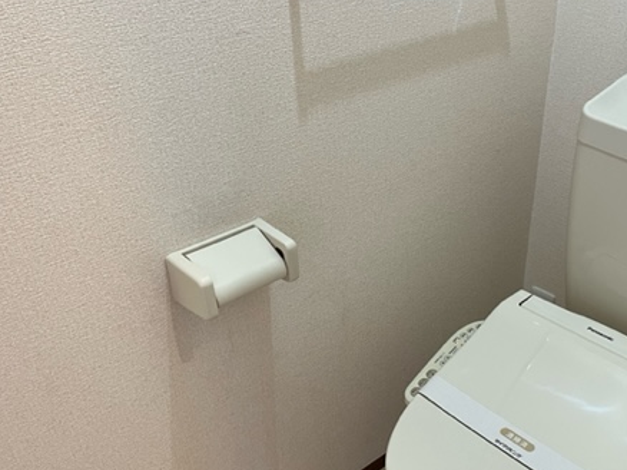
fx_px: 688
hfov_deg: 48.7
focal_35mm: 38
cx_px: 378
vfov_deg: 37.3
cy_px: 308
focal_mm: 5.1
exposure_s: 1/60
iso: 160
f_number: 1.6
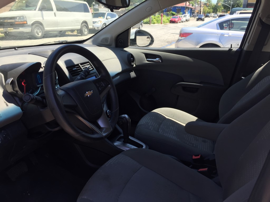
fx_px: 226
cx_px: 135
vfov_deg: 48.2
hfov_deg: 61.7
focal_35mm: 29
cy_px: 101
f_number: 2.2
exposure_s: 1/373
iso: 32
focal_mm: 4.15
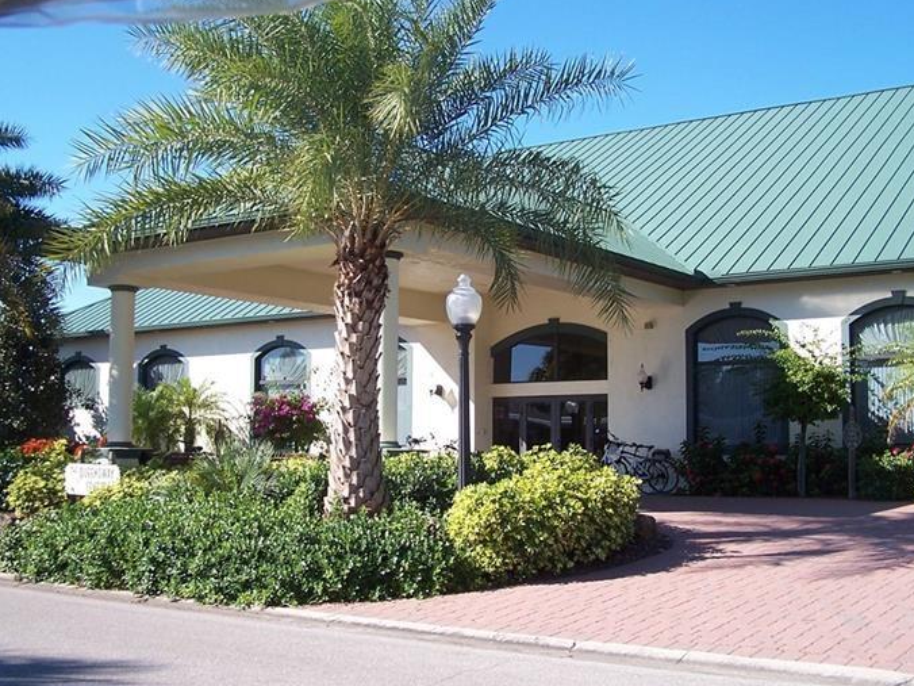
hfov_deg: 42.1
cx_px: 475
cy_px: 356
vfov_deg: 32.2
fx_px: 1188
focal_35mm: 45
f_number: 2.8
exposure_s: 1/750
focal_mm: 6.3
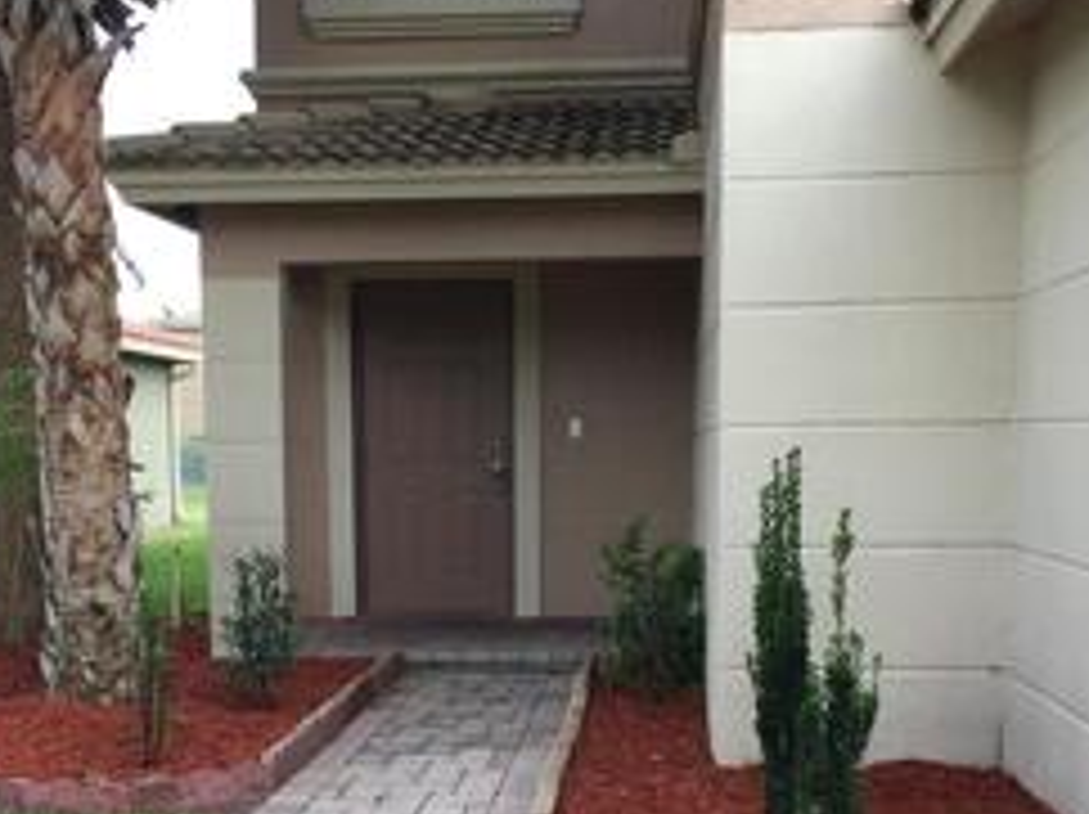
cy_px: 643
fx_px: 1509
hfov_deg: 39.7
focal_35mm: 48
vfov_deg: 29.6
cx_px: 549
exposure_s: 1/231
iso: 32
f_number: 2.2
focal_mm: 4.15
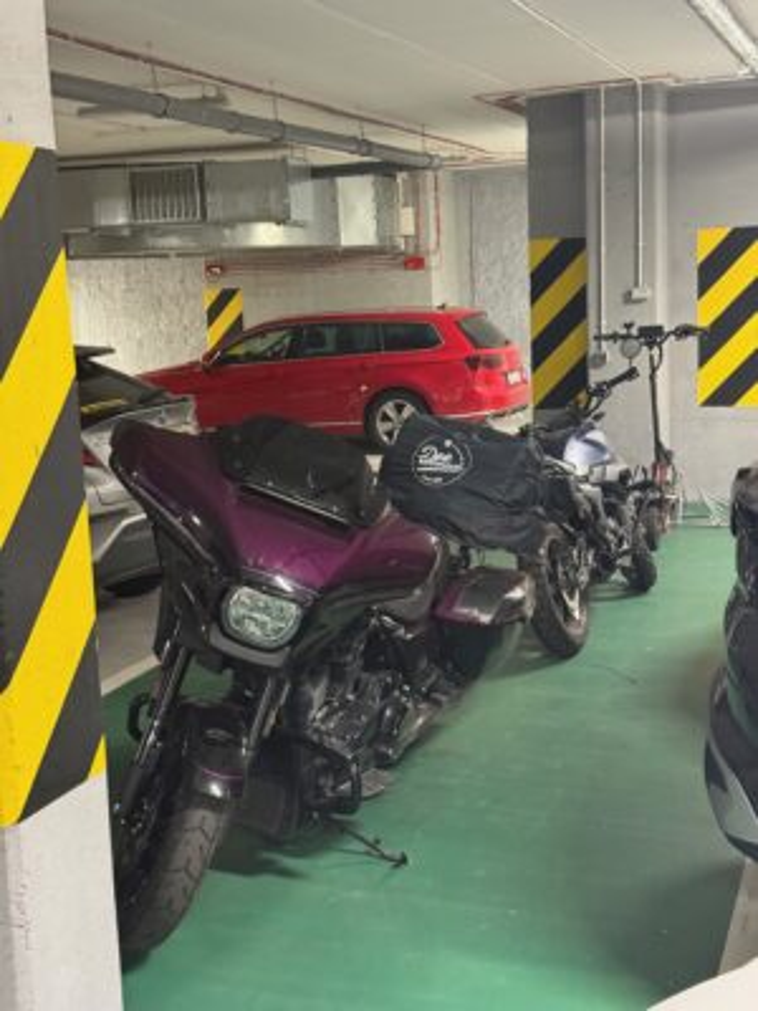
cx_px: 379
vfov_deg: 39.7
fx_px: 1401
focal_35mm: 48
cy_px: 506
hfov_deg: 30.3
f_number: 1.78
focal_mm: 6.76
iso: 500
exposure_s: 1/25
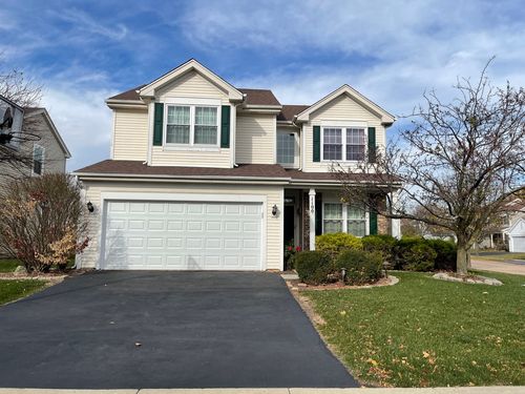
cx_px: 262
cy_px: 197
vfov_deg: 53.1
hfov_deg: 67.3
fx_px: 394
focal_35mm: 26
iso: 32
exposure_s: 1/3922
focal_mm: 5.1
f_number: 1.6
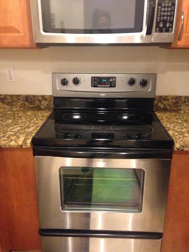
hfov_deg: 42.9
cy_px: 126
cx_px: 94
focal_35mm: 33
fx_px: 240
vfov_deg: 55.4
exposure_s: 1/15
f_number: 2.4
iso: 800
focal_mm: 4.12
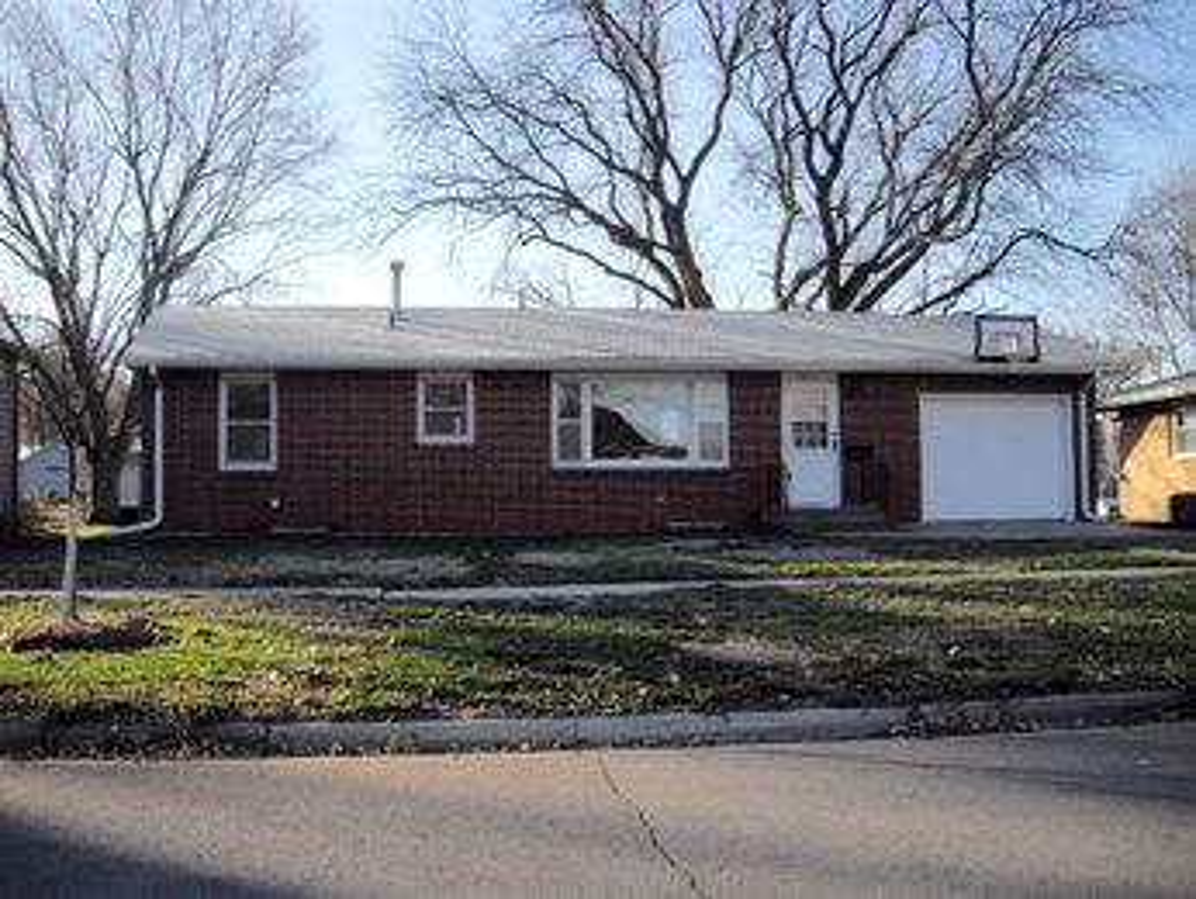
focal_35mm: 38
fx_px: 1314
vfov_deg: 37.8
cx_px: 598
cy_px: 450
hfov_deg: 48.9
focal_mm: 7.9
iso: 50
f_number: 2.8
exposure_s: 1/500
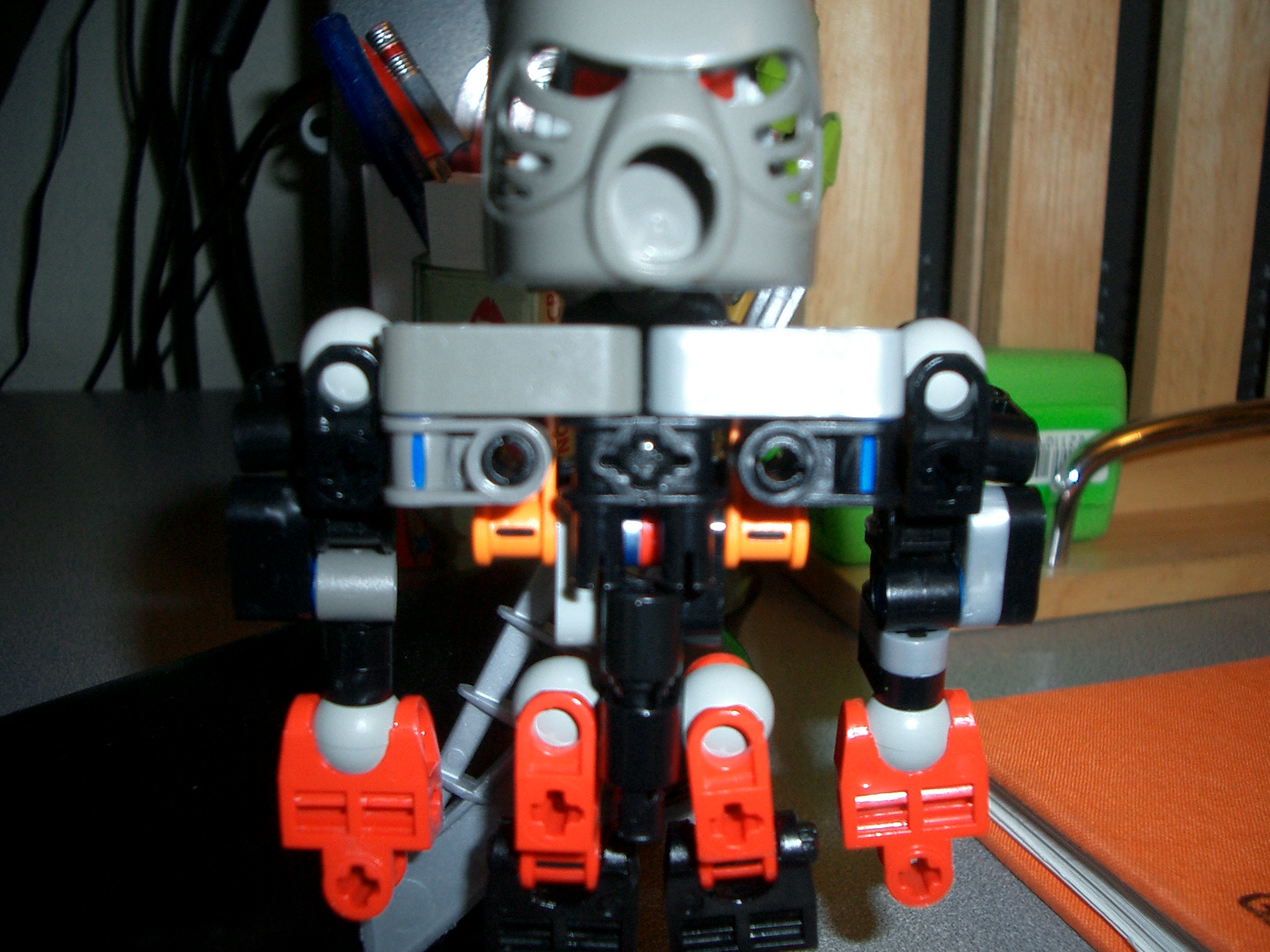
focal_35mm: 35
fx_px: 1284
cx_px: 635
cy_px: 476
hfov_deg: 52.6
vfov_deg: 40.7
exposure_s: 1/40
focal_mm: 5.8
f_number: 2.6
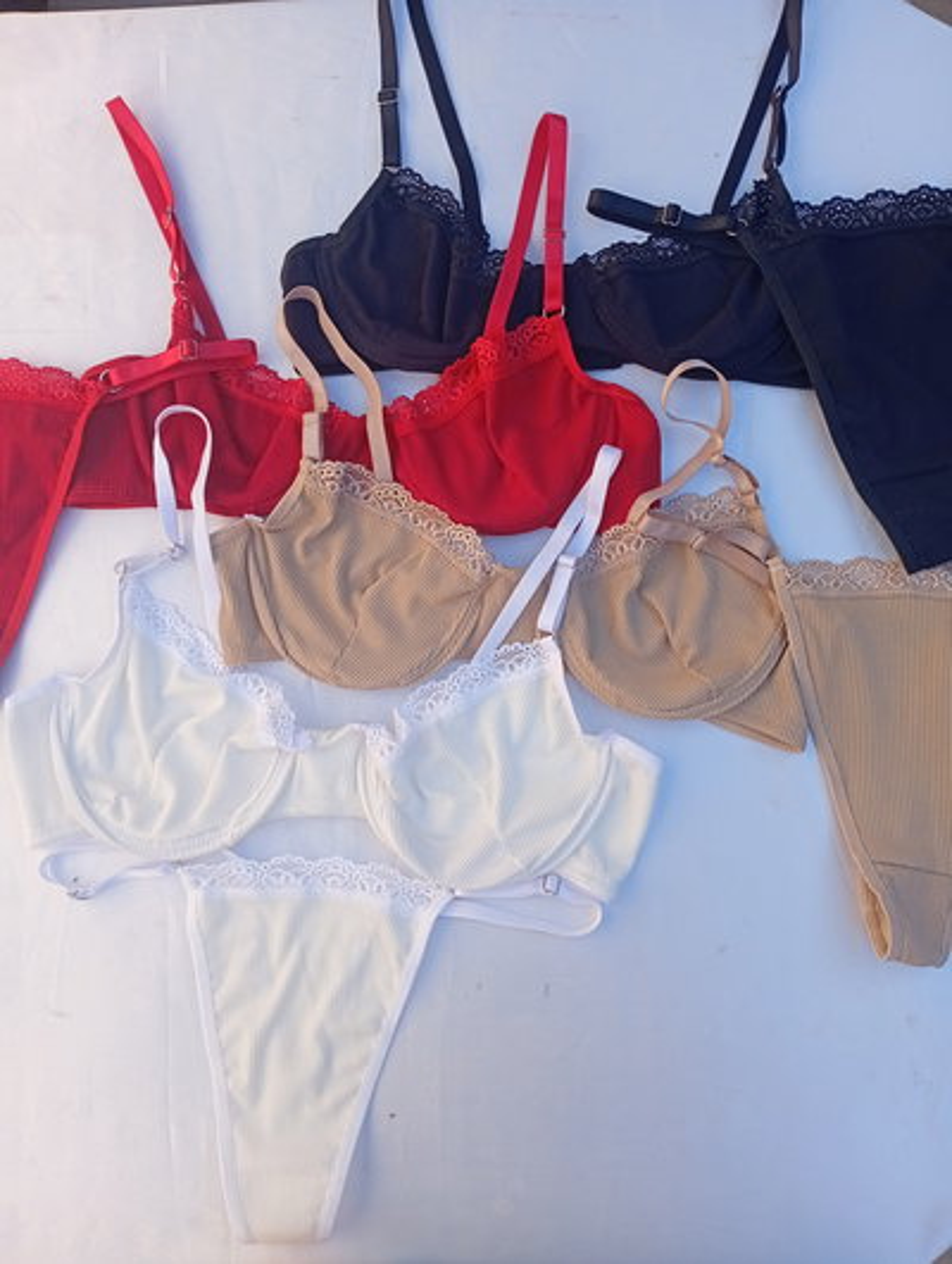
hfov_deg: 51.5
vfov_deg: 65.2
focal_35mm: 27
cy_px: 632
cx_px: 476
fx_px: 987
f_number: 1.8
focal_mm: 3.98
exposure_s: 1/132
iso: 50
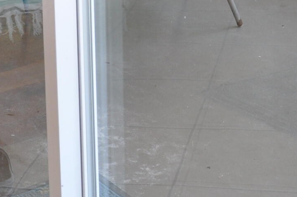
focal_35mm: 131
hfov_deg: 15.6
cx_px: 226
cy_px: -131
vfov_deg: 10.0
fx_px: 1080
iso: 400
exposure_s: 1/60
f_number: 5
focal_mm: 21
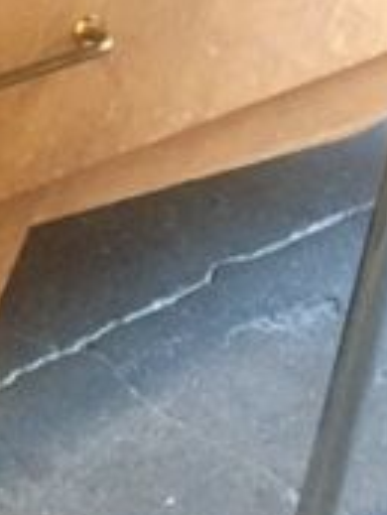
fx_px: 1593
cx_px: 86
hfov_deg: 13.8
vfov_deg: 16.4
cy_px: -298
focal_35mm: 107
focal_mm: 4.15
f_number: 2.2
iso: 250
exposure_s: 1/25
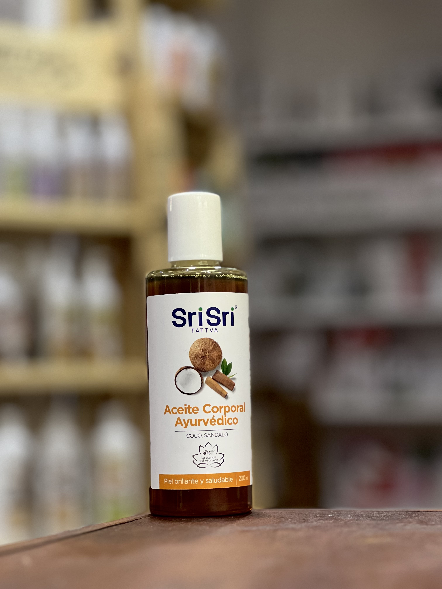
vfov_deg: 25.3
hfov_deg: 19.1
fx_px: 1311
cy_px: 294
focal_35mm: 77
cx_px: 221
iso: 320
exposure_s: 1/25
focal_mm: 9
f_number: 2.8
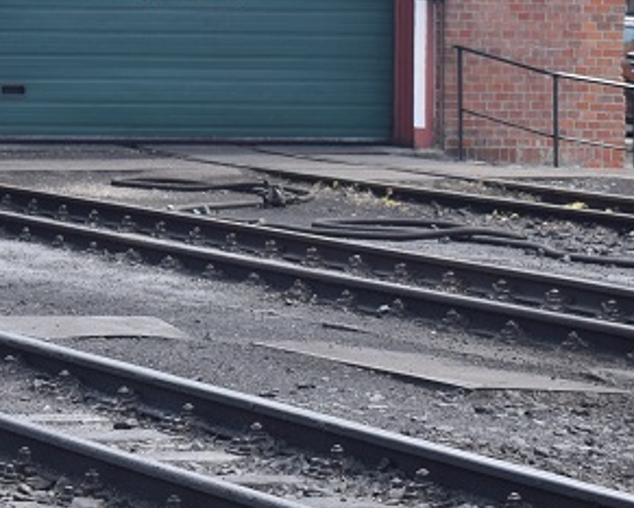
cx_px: -444
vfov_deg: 6.3
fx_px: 4580
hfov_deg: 7.7
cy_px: -231
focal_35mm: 244
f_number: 7.1
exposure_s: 1/160
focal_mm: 42
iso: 100
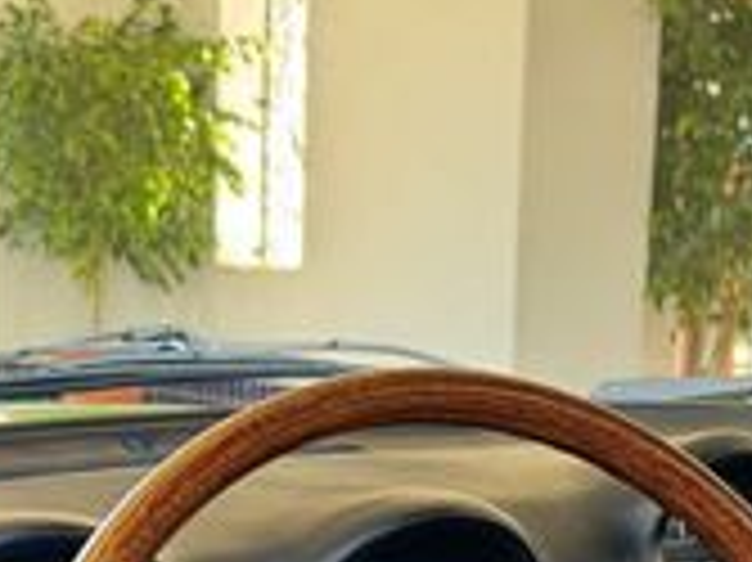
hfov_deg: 20.9
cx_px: 662
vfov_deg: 14.9
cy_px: 854
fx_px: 1997
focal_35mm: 92
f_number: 1.78
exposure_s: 1/114
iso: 200
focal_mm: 6.76
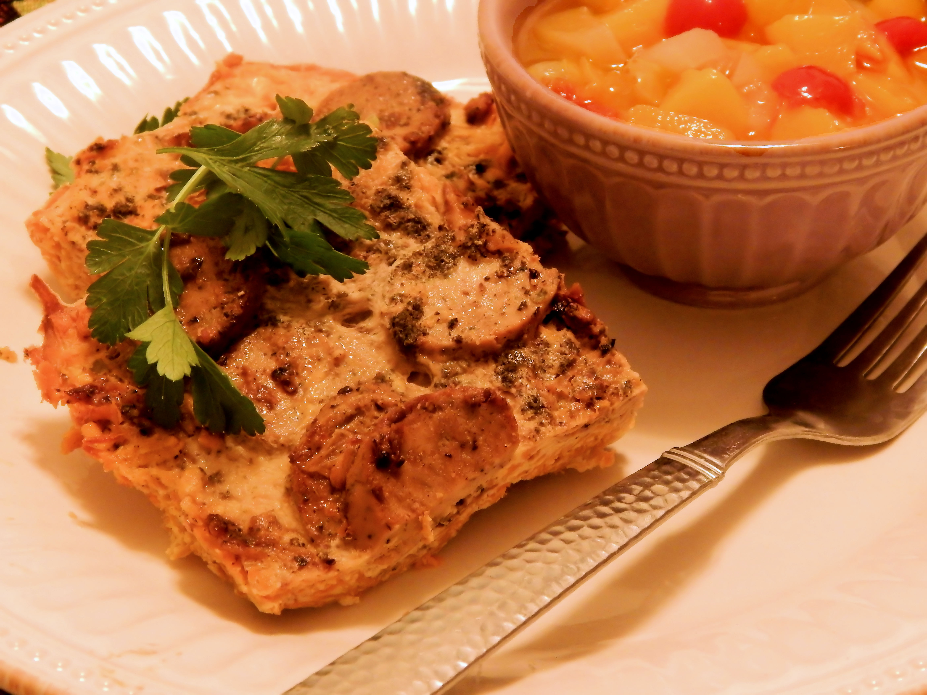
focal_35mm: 86
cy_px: 348
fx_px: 2303
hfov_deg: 22.8
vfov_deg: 17.2
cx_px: 464
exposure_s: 1/10
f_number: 4.3
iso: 800
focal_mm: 15.3
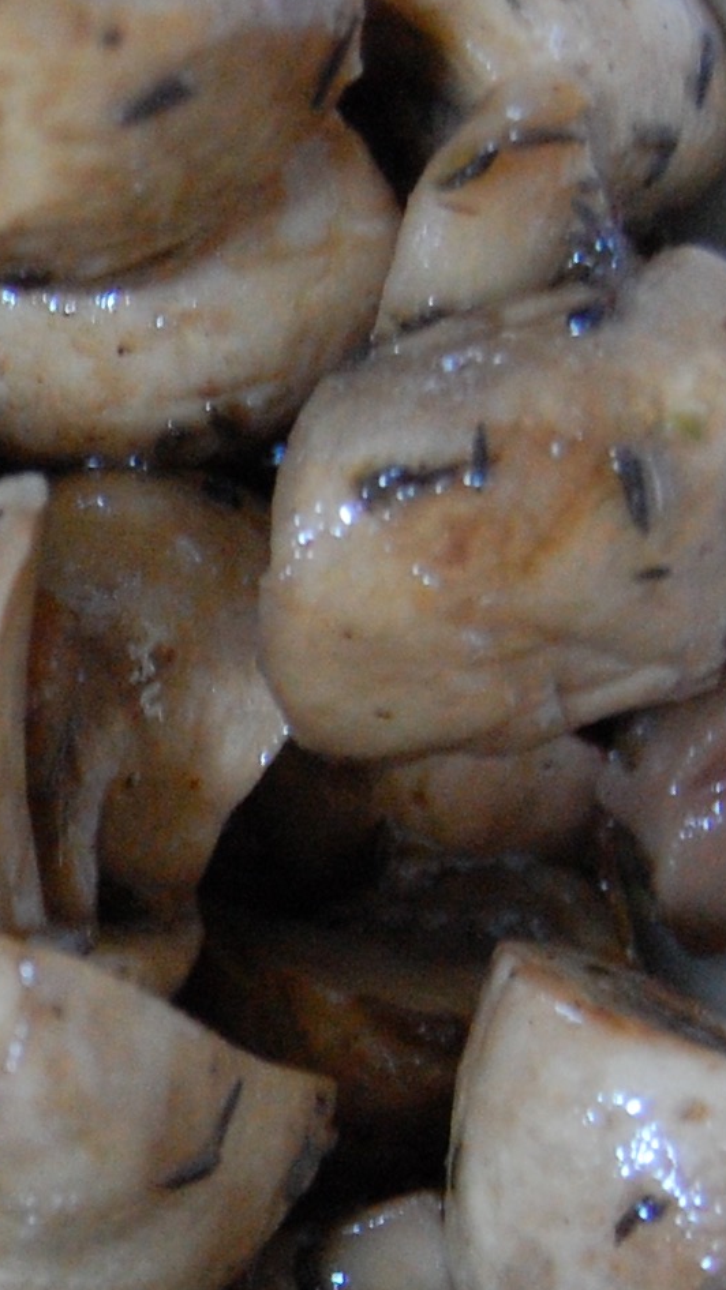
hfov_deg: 6.8
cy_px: 845
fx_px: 5979
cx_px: -521
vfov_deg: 12.3
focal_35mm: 175
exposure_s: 1/25
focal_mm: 35
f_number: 4.8
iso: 1600
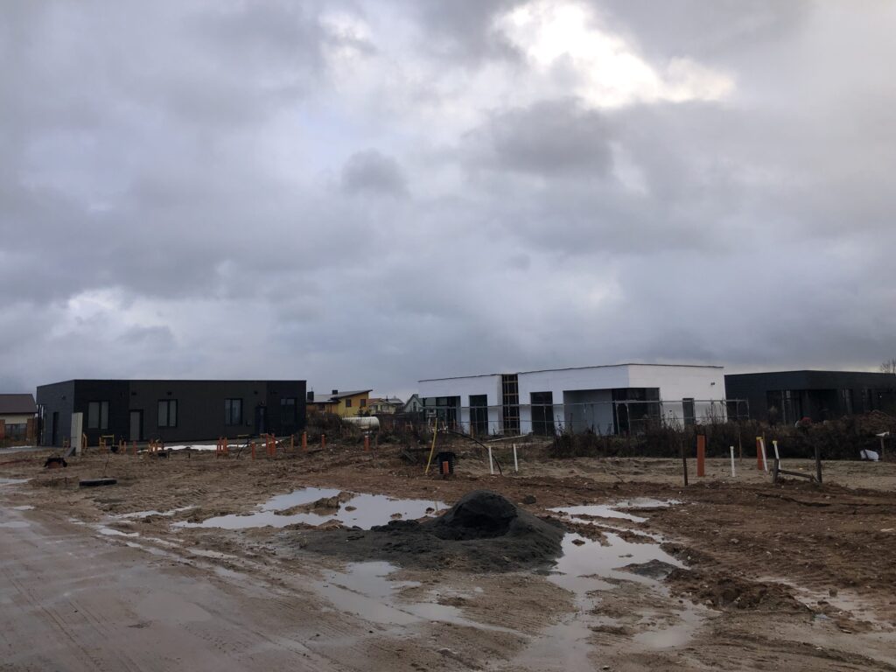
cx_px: 448
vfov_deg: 49.7
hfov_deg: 63.4
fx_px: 725
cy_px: 336
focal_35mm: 28
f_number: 1.8
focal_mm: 4
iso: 20
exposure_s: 1/489
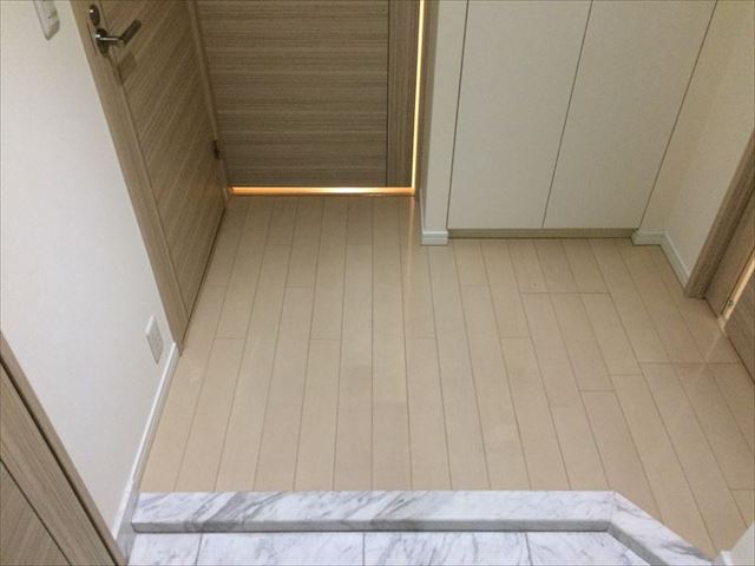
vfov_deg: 48.2
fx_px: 633
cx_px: 378
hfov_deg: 61.7
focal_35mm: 29
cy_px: 283
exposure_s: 1/20
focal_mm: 4.15
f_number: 2.2
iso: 320
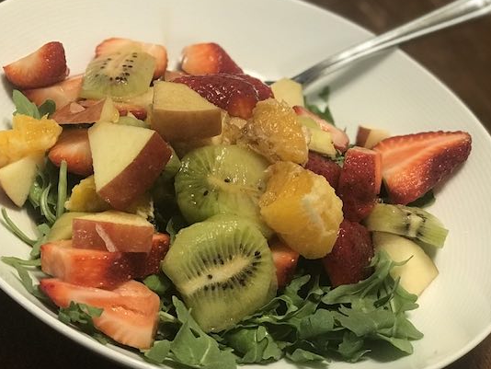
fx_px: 1135
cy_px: 143
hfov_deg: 24.4
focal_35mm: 80
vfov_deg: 18.4
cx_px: 195
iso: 320
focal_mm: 6.6
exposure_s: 1/60
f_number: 2.8
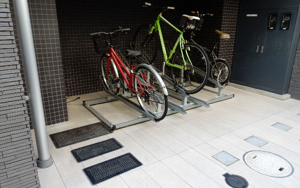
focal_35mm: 27
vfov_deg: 46.1
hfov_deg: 68.4
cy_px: 93
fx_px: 221
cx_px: 149
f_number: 3.7
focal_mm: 4.5
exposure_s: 1/50
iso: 125
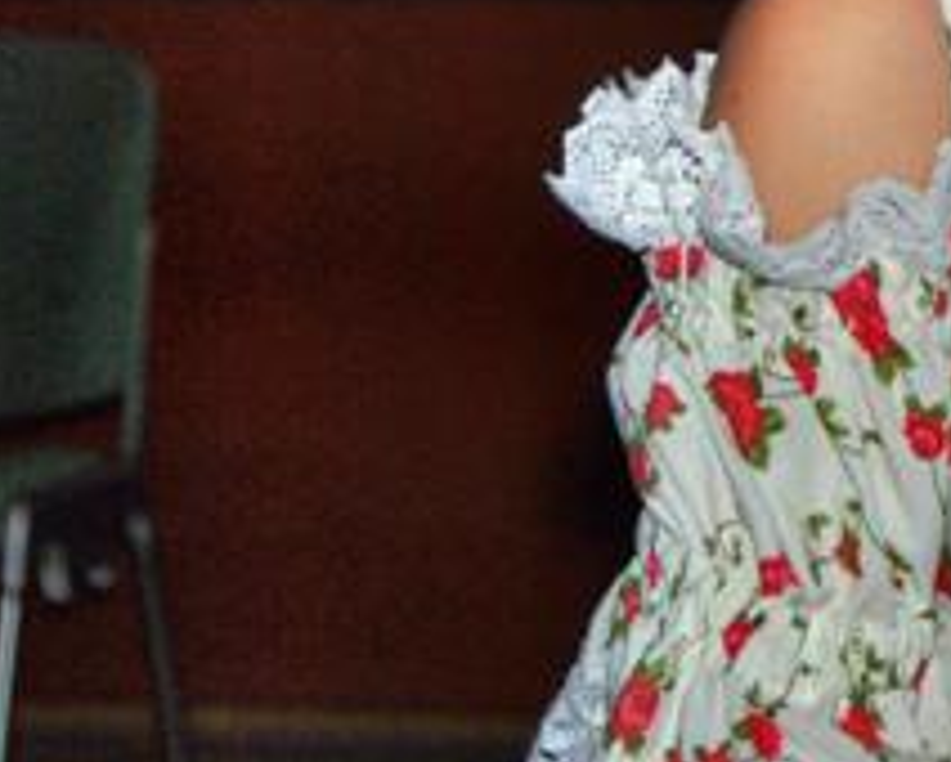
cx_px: 1328
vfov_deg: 5.2
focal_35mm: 298
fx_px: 8395
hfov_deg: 6.4
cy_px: -134
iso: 400
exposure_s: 1/60
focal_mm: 70
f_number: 5.6
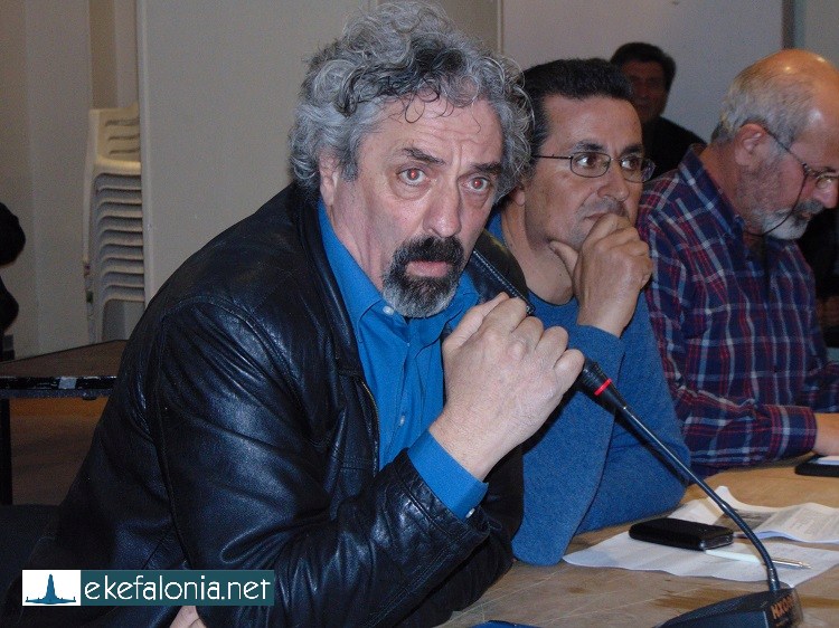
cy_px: 314
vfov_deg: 13.7
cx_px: 420
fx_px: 2617
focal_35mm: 108
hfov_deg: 18.2
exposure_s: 1/60
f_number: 3.9
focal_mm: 19.4
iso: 250
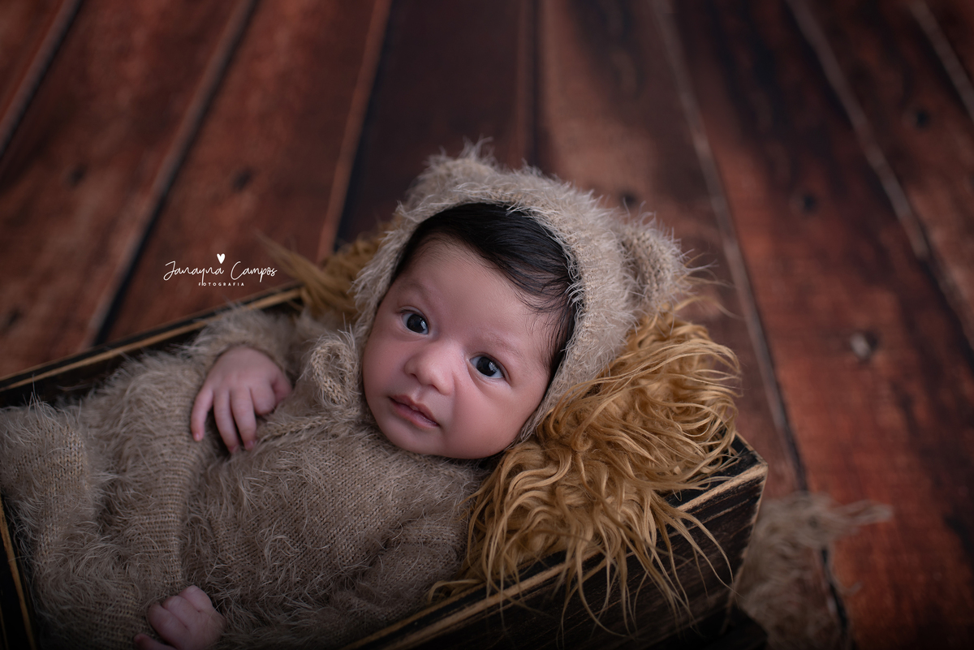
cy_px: 325
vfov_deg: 37.9
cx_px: 487
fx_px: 947
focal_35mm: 35
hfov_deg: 54.4
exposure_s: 1/200
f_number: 2.5
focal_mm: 35
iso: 100
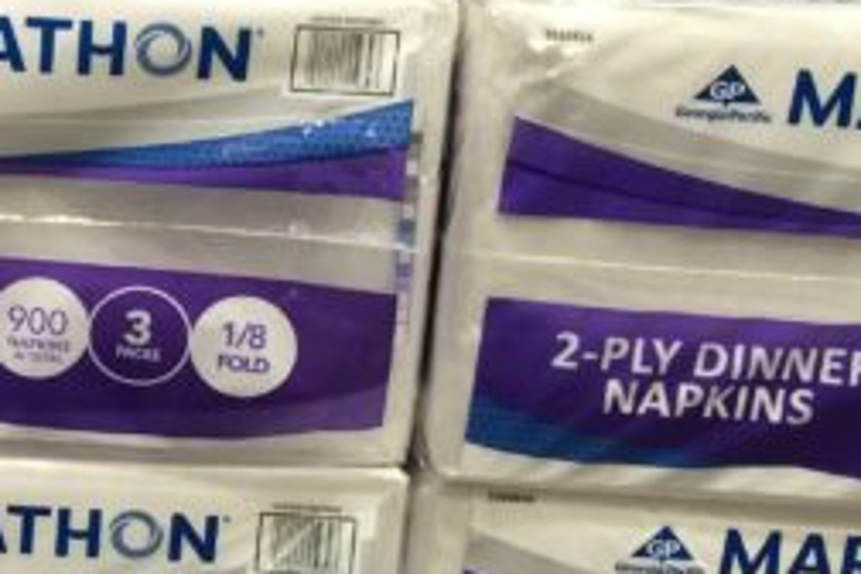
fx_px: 2200
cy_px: 362
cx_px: -82
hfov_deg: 21.1
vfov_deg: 14.8
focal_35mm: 92
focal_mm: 4.15
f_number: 2.2
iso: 64
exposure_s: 1/30
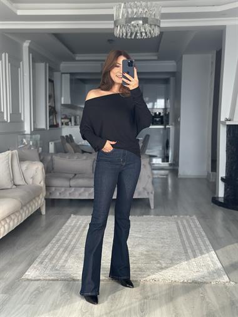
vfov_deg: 39.6
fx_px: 440
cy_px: 158
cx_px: 119
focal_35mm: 48
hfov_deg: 30.3
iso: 125
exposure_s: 1/155
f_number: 1.78
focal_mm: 6.86
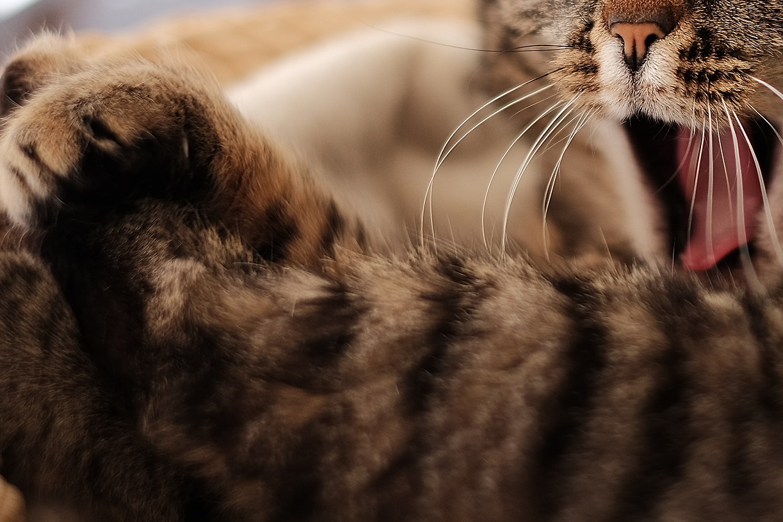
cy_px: 37
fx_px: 2262
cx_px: 683
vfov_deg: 13.0
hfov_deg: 19.3
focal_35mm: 104
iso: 200
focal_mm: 35
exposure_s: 1/550
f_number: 1.4
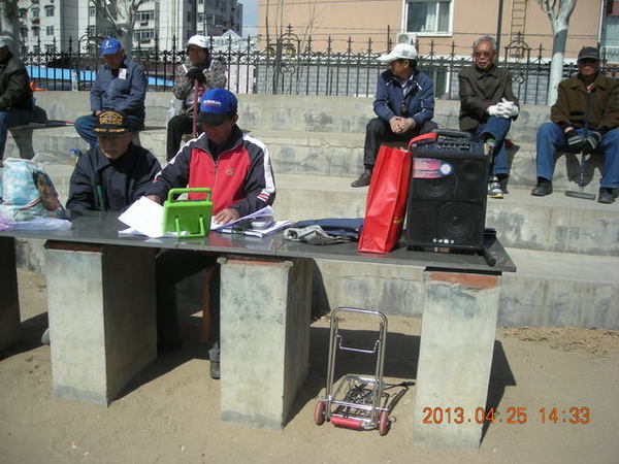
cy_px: 232
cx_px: 310
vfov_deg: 40.7
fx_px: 626
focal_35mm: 35
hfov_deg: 52.6
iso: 50
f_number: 5.7
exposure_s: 1/282
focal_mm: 5.7
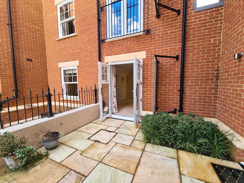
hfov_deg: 106.2
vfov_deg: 89.9
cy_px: 92
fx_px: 92
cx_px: 122
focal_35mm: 13
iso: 50
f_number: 2.2
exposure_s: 1/133
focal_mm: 2.2
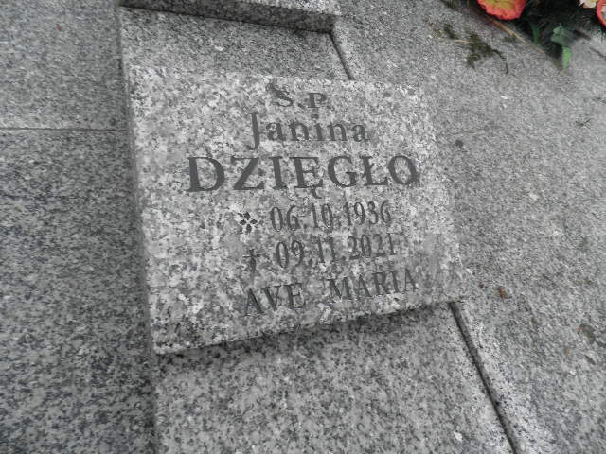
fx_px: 420
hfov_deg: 71.6
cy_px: 227
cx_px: 303
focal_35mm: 24
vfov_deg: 56.8
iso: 64
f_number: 3.3
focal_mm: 4.3
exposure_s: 1/80
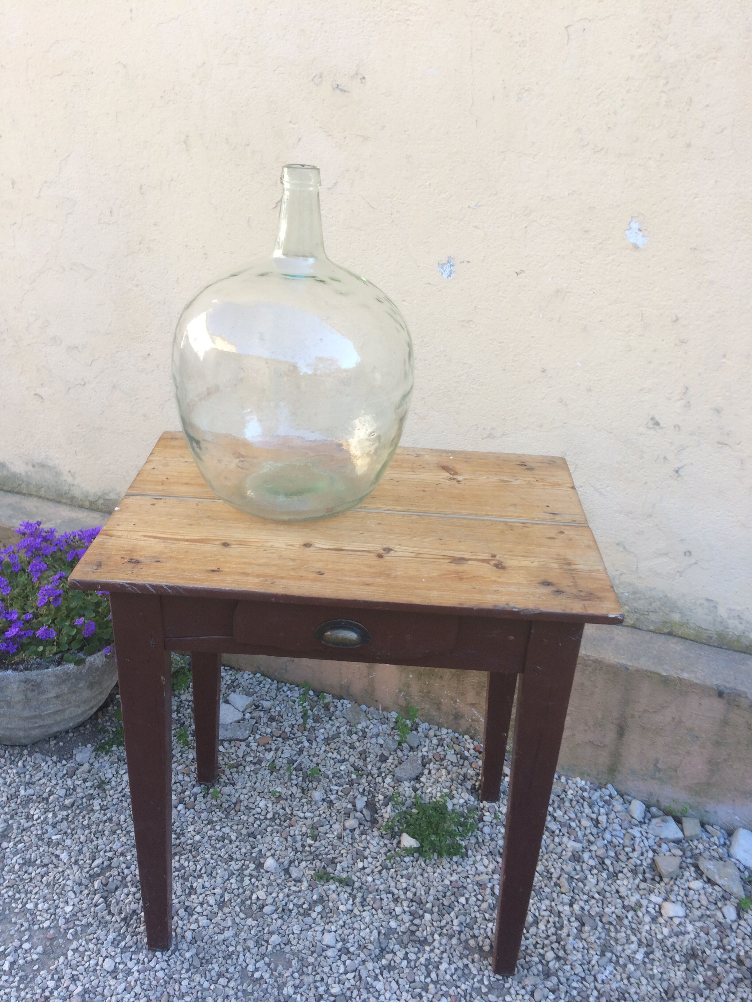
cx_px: 376
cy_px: 501
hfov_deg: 48.2
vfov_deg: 61.7
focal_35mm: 29
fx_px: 840
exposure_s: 1/125
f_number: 2.2
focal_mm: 4.15
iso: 32
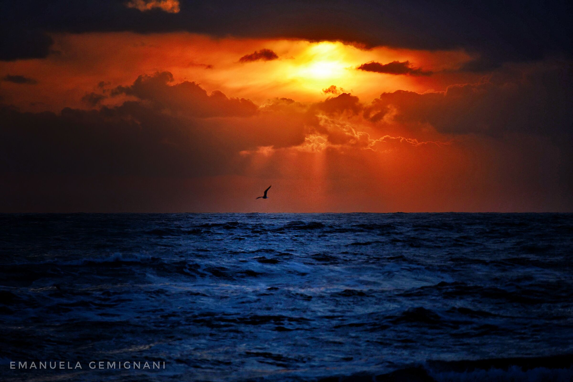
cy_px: 191
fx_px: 4775
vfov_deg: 4.6
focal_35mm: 300
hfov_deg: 6.9
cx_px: 286
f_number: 5.6
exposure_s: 1/4000
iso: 500
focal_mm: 300
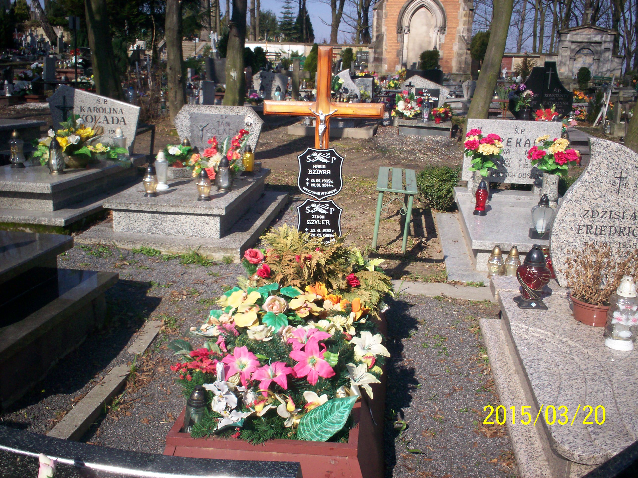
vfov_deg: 39.7
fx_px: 664
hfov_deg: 51.4
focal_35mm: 36
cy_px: 239
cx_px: 319
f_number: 4.5
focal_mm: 6
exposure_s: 1/346
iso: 100
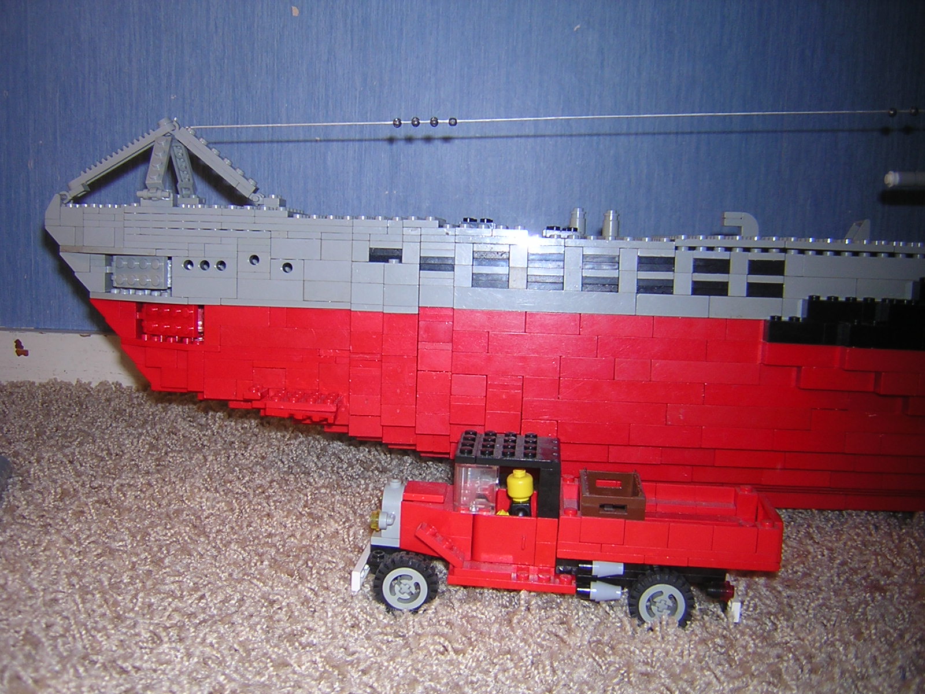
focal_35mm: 36
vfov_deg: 39.7
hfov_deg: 51.4
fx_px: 962
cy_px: 347
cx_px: 462
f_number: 2.6
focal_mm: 4.7
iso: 100
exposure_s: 1/60.1
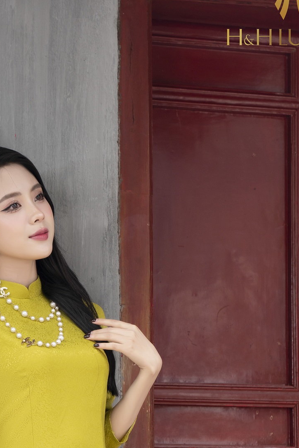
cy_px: 429
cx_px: 70
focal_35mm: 118
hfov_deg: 11.6
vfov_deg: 17.0
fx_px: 1470
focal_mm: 54
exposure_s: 1/125
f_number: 3.5
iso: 250
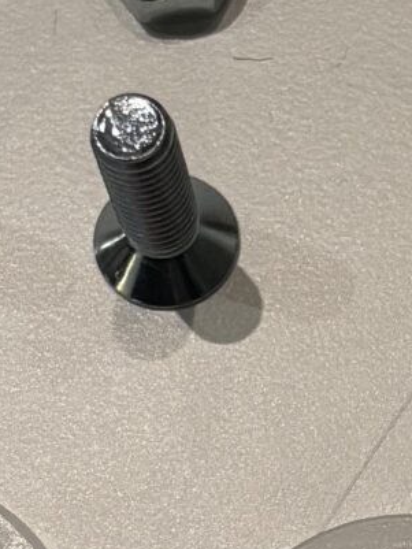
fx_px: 2633
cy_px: 481
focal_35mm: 166
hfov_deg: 8.8
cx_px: 522
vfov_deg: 11.8
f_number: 1.6
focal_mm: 5.96
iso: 250
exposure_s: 1/50
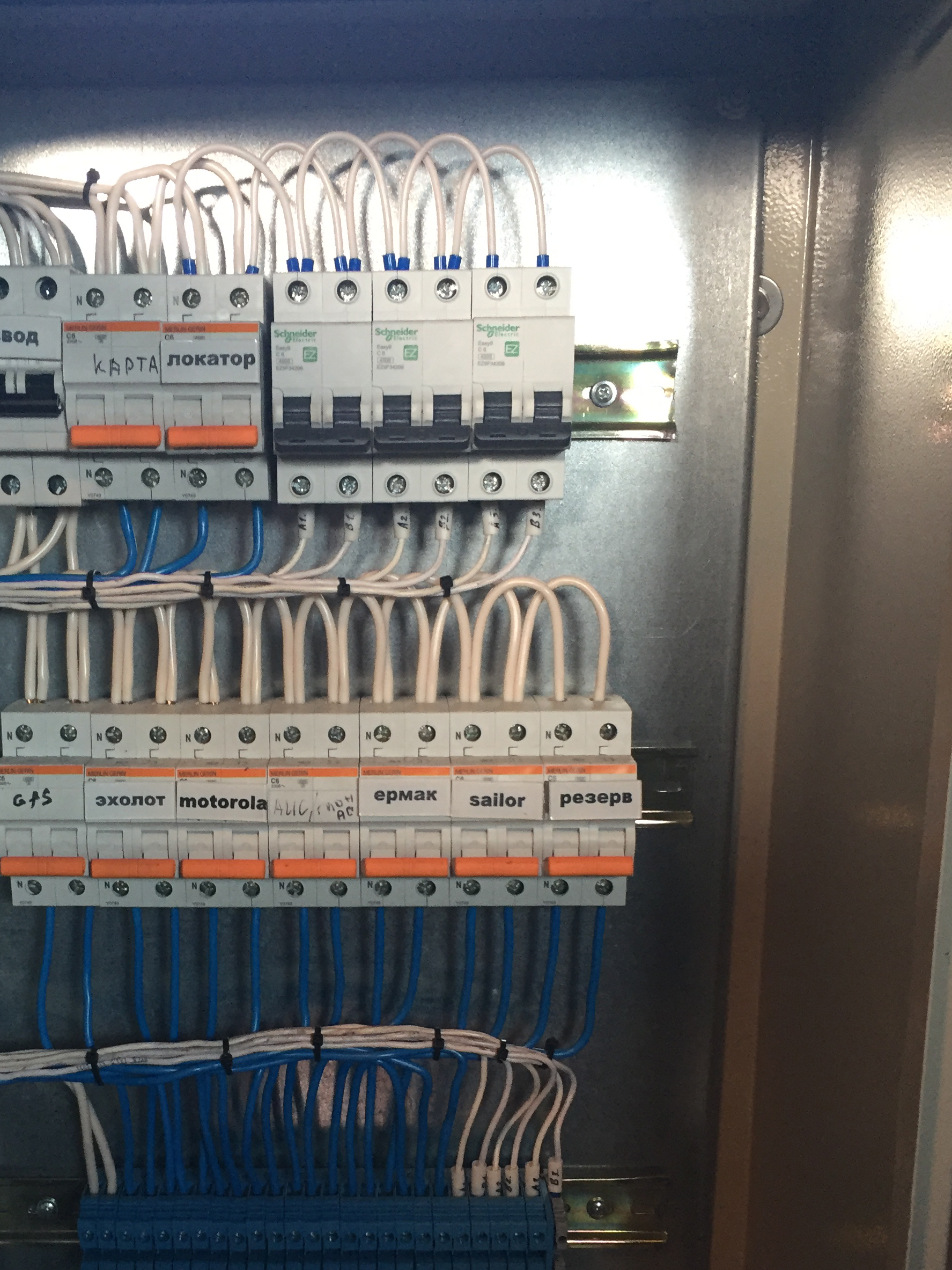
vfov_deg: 46.0
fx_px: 1466
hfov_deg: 35.7
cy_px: 850
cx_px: 346
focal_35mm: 40
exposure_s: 1/33
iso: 160
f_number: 2.2
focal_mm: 4.15
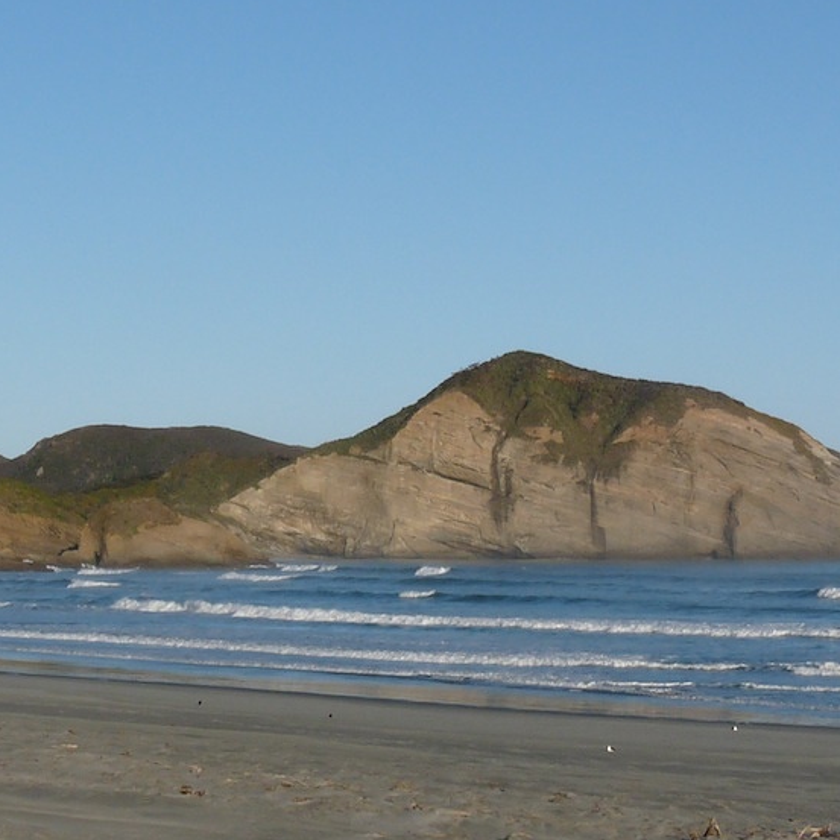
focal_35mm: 115
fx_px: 3157
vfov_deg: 15.1
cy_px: 497
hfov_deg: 15.1
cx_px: 574
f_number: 7.1
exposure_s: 1/500
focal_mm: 9
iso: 100
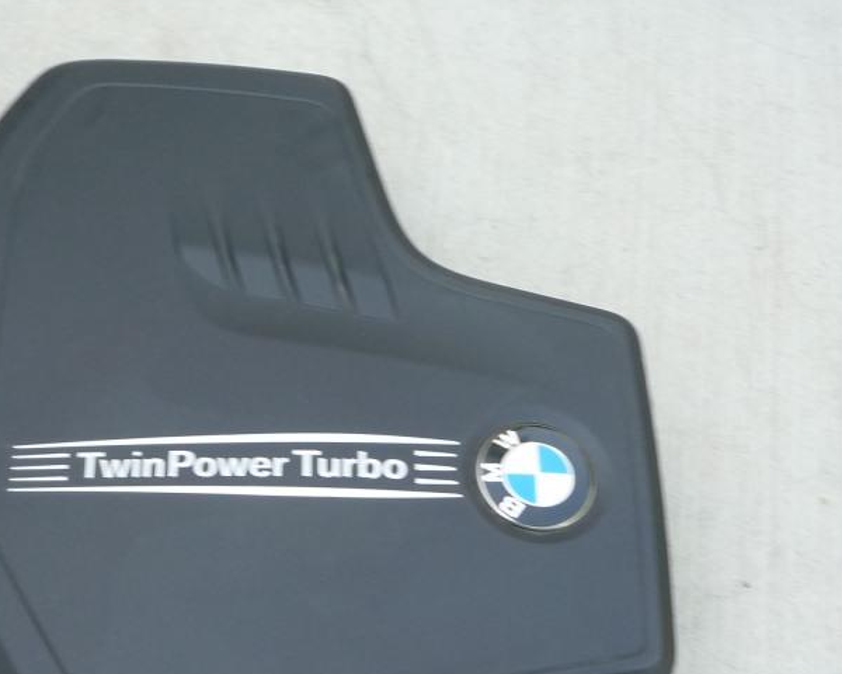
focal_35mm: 55
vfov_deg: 27.1
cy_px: 527
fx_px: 1371
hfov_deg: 33.6
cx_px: 230
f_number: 3.3
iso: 100
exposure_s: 1/60
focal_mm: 4.7
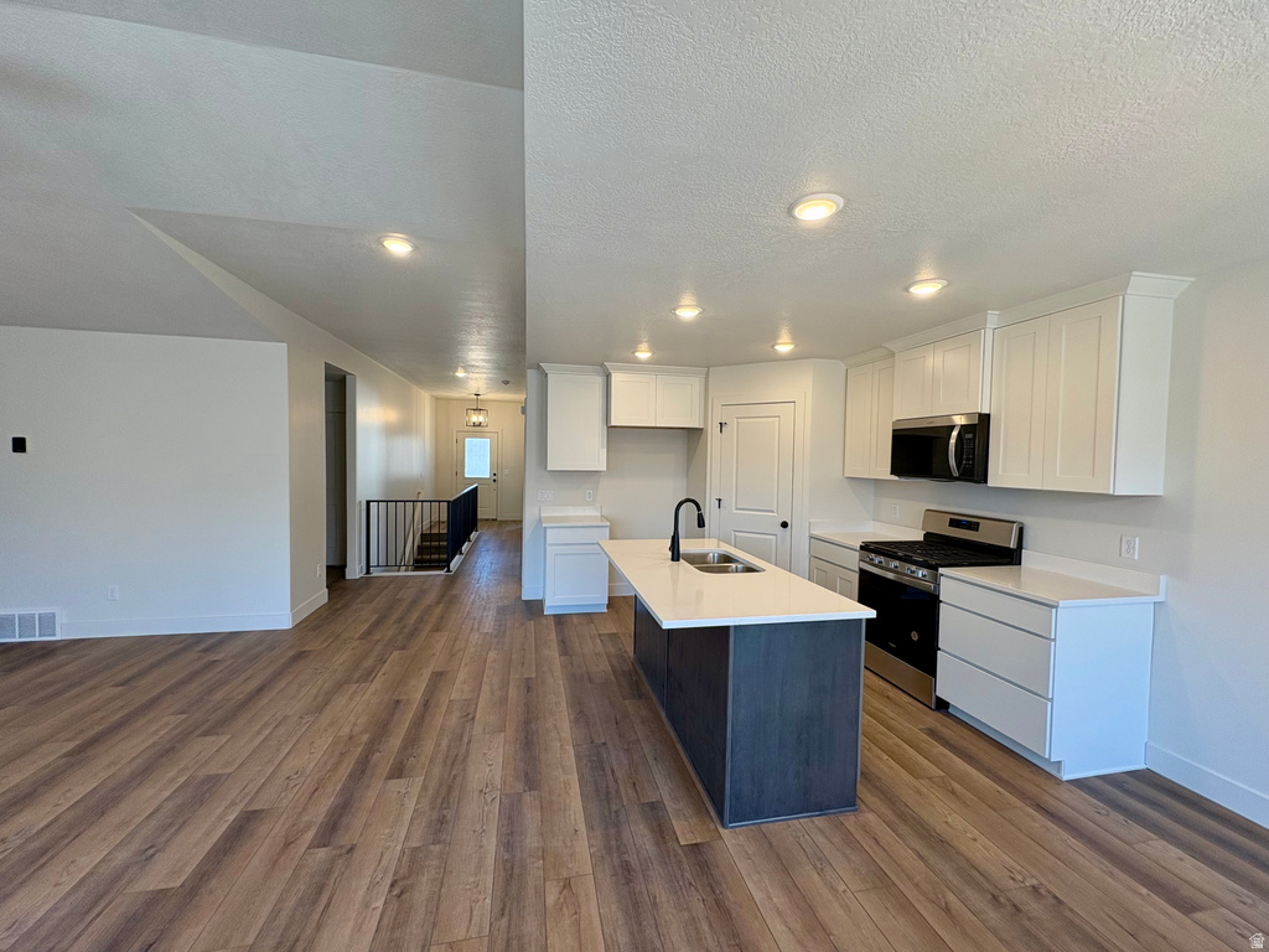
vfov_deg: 85.7
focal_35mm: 14
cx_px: 634
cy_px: 476
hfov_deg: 102.1
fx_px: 513
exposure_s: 1/120
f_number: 2.2
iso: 100
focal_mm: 2.22
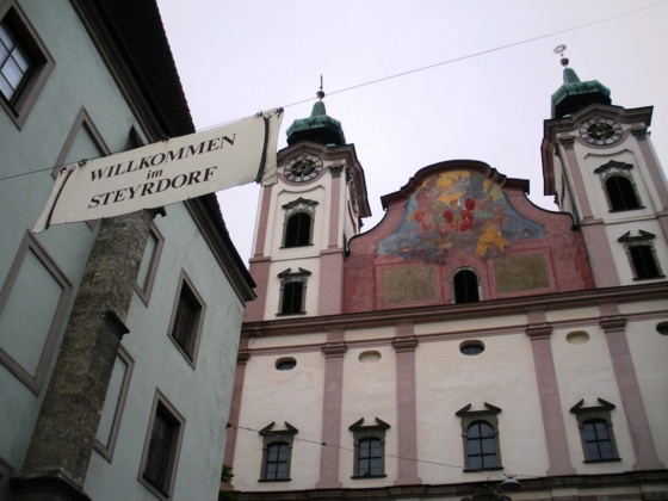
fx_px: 695
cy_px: 250
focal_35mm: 36
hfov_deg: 51.4
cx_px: 334
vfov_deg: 39.7
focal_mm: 6.3
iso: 64
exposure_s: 1/104
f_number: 3.5
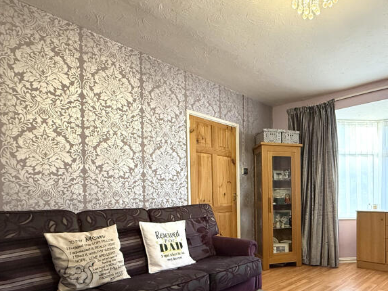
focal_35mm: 25
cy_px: 204
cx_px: 274
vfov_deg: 53.3
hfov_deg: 66.5
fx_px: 280
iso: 250
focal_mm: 2.22
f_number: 2.2
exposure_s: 1/100
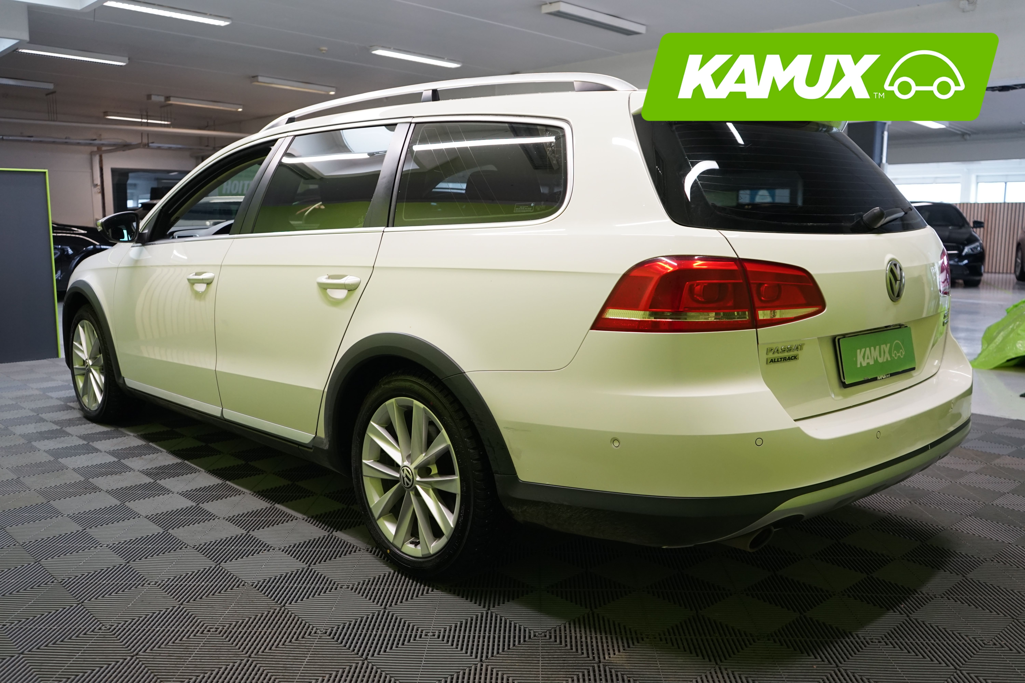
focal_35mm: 30
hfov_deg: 61.9
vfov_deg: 43.6
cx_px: 512
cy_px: 342
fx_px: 854
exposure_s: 1/30
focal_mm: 30
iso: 1000
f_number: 4.5
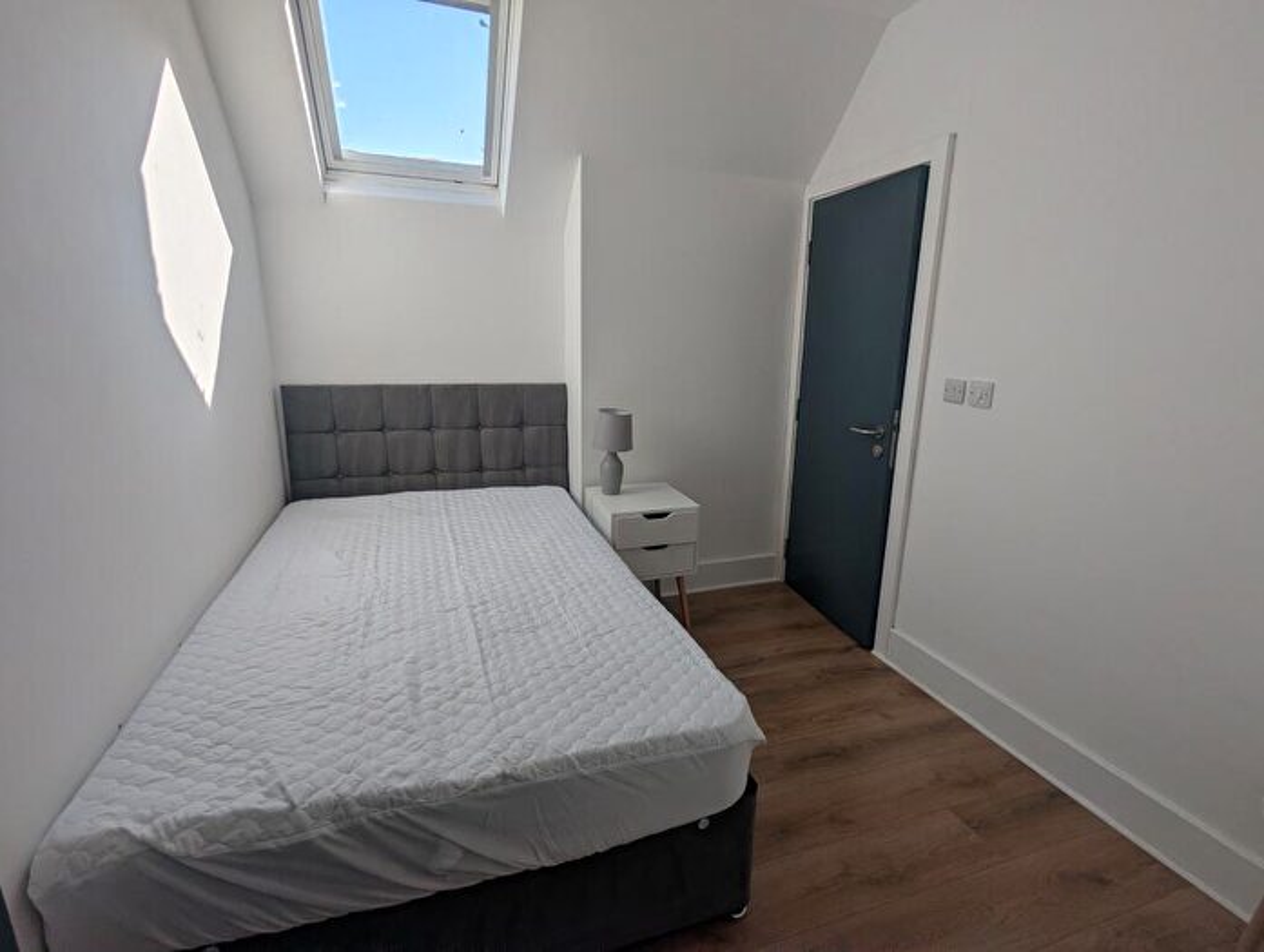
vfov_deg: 78.3
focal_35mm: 16
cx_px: 632
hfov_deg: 94.4
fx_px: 585
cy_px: 476
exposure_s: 1/1208
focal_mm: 2.35
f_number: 2.2
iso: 51
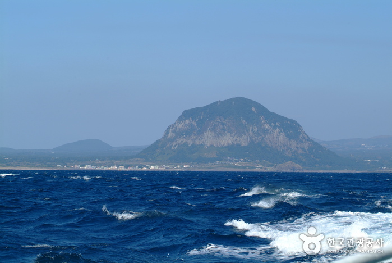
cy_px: 132
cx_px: 196
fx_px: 1308
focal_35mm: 120
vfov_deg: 11.5
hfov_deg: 17.0
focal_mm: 80
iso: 100
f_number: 8
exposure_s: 1/250
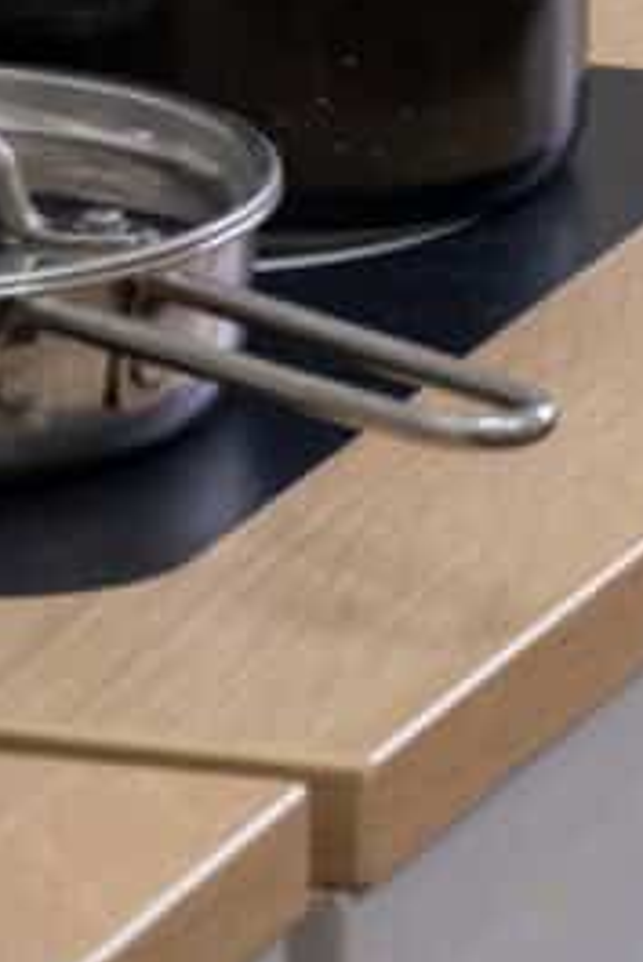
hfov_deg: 2.3
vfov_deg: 3.4
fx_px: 16240
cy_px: -570
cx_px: 470
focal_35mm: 607
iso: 1600
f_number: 7.1
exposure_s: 1/60
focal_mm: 104.9
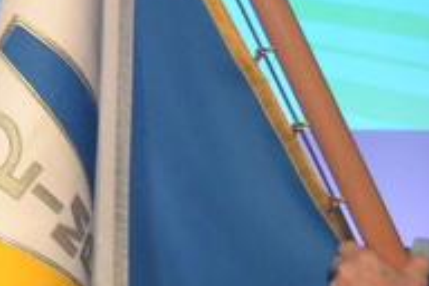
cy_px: 65
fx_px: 2073
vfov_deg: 7.9
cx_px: -383
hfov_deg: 10.9
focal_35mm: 174
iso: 3200
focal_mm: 26
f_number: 4.2
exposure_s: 1/250
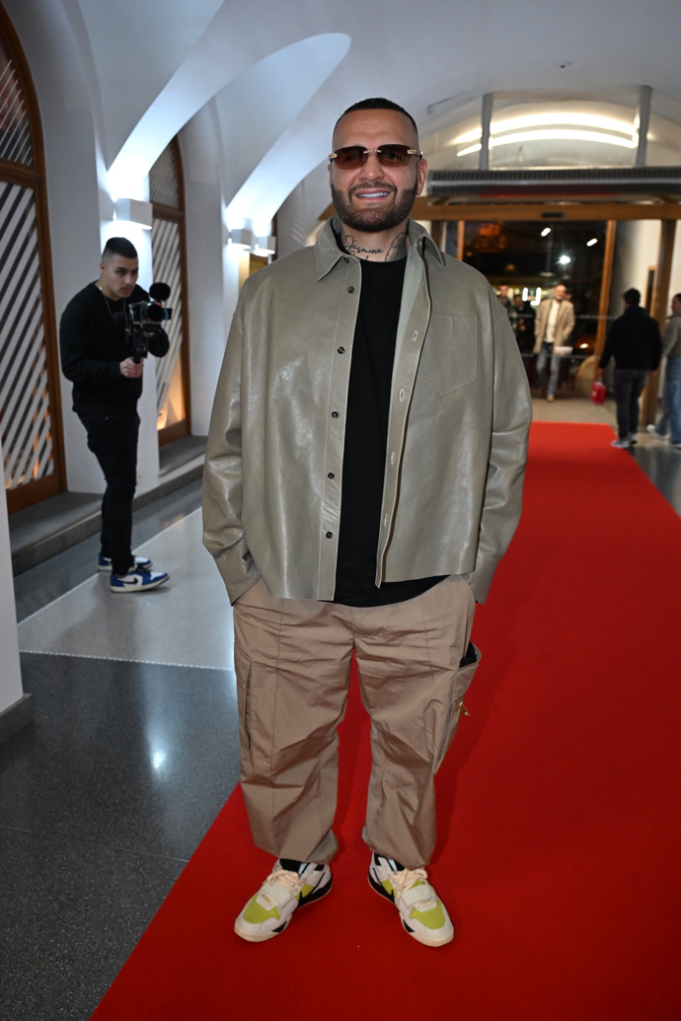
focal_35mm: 30
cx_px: 340
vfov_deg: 61.9
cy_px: 510
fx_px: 851
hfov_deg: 43.6
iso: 2000
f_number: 4.5
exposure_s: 1/125
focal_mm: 30
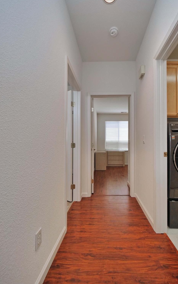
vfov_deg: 101.5
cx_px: 107
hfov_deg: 73.9
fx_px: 116
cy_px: 141
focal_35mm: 15
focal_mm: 7
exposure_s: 1/160
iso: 800
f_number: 4
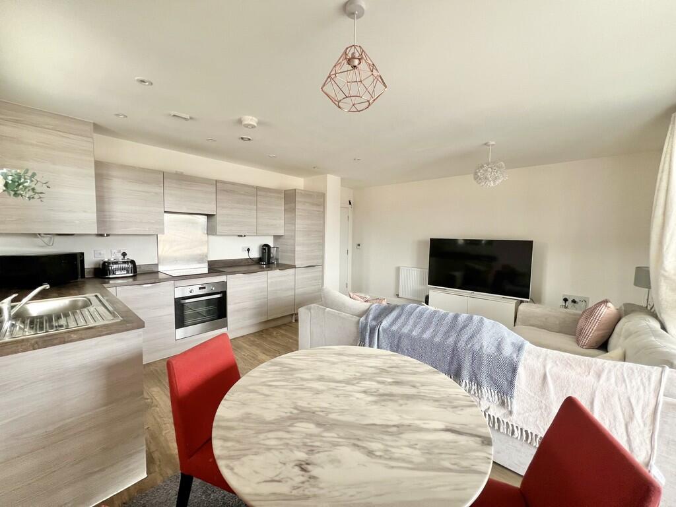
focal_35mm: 13
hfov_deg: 106.2
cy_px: 254
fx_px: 254
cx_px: 338
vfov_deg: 89.9
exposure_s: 1/99
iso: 100
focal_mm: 1.57
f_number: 1.8
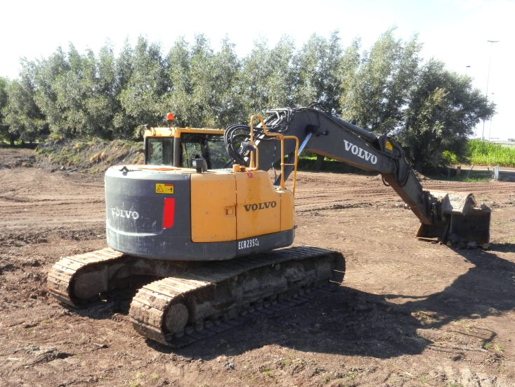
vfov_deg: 39.6
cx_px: 258
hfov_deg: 51.3
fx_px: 536
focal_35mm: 36
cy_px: 208
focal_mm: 5.9
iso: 160
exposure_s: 1/500
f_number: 3.8
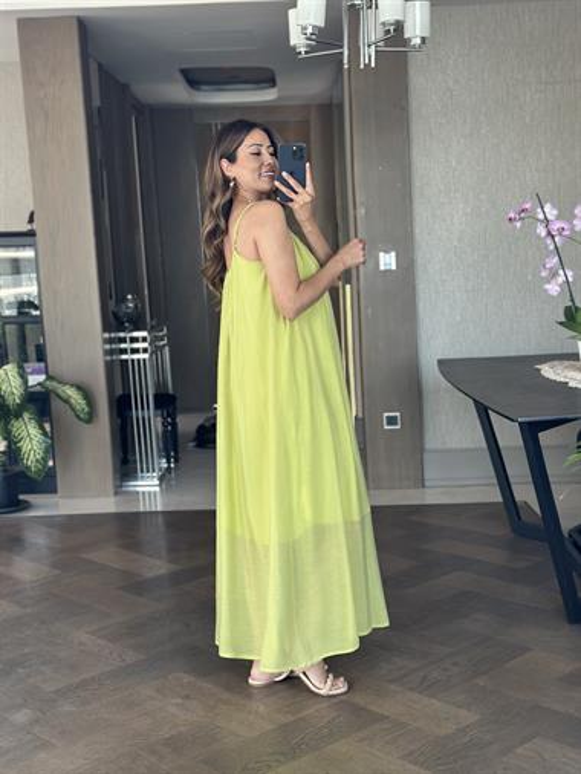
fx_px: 1073
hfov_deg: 30.3
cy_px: 387
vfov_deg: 39.6
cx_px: 290
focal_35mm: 48
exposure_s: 1/100
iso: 125
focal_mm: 6.86
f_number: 1.78
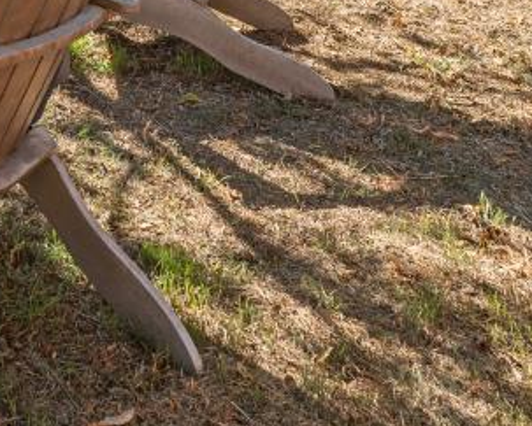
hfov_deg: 25.9
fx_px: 1024
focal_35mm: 65
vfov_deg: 18.3
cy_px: -351
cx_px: -114
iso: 64
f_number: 8
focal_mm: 14
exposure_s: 1/100
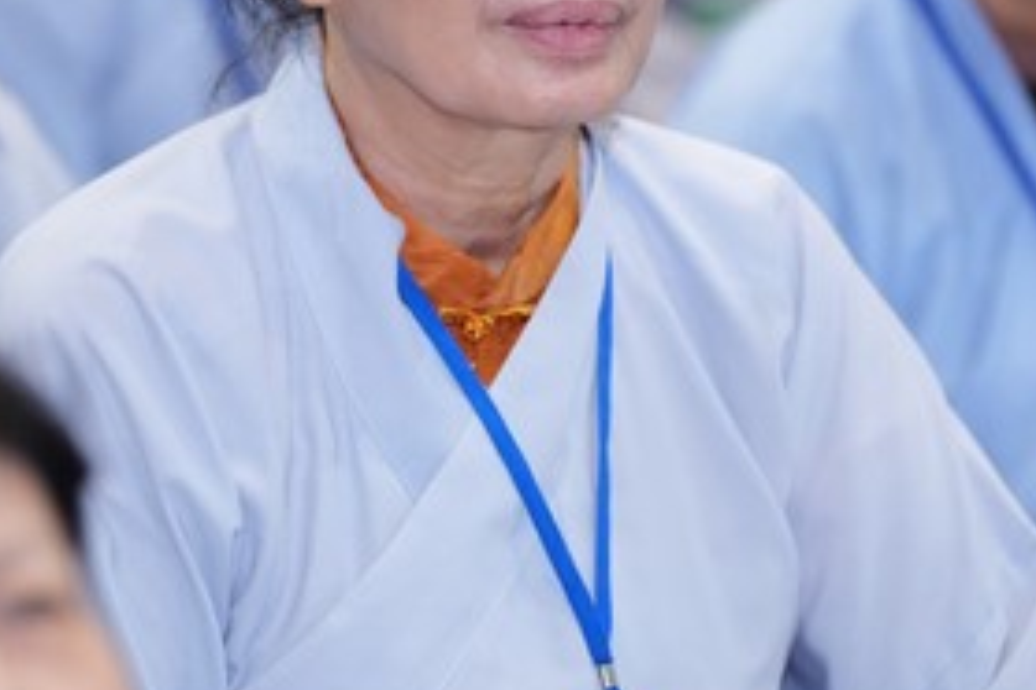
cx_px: 460
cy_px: 184
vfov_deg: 3.9
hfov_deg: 5.9
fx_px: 10071
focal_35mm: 350
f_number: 2.8
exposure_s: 1/125
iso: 1600
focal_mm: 150
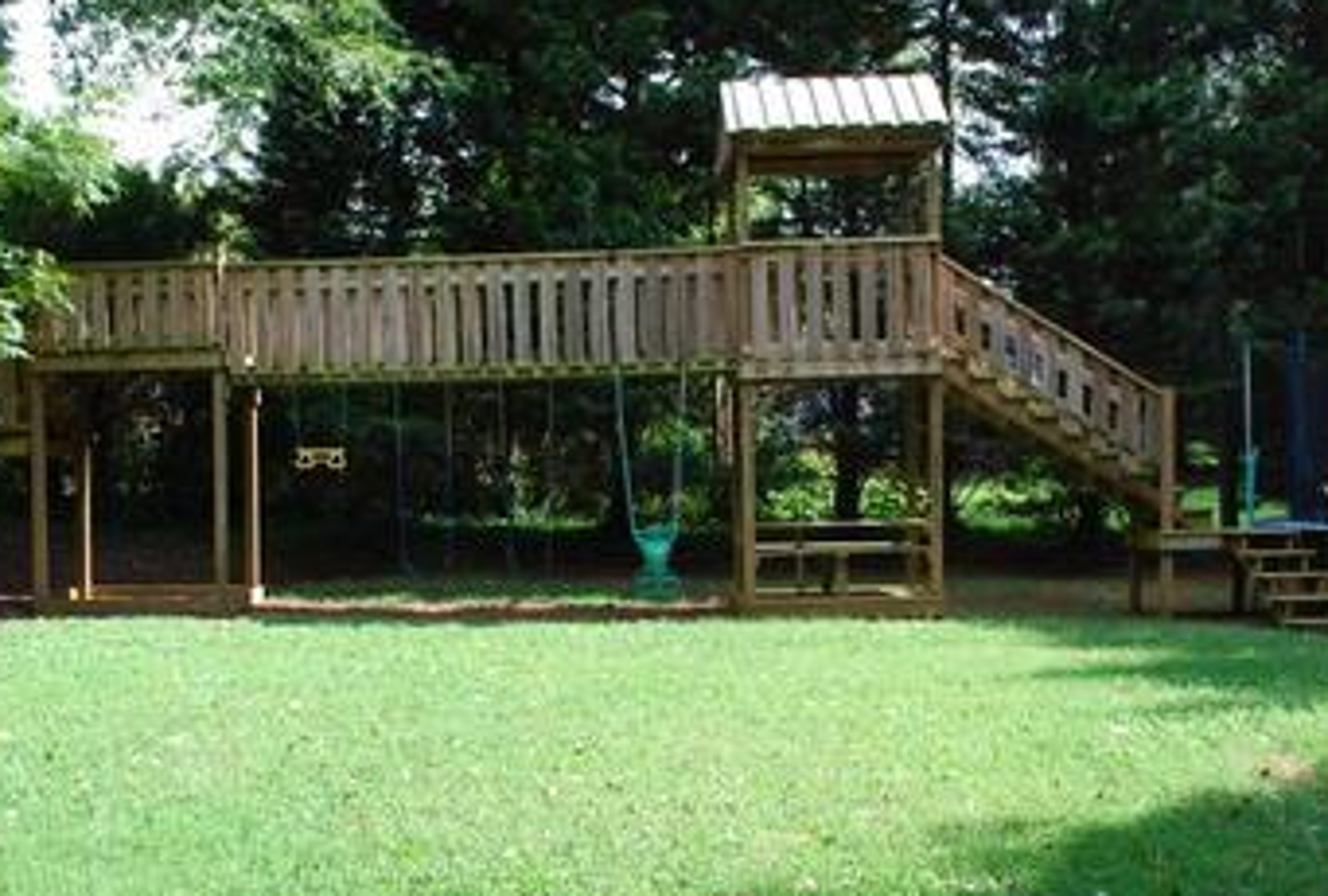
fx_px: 1407
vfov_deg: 35.2
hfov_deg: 50.4
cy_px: 524
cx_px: 569
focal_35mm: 38
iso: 200
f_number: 6.3
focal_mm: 18
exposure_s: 1/160
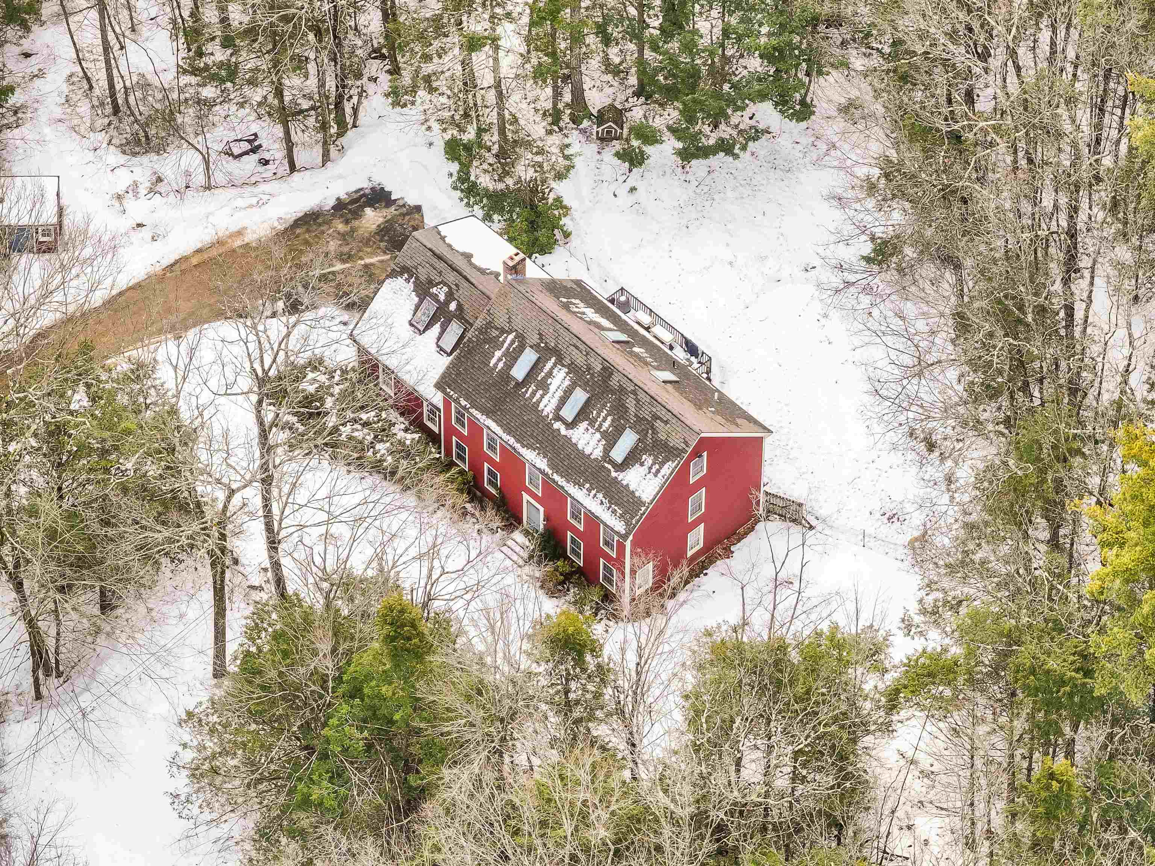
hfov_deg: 11.9
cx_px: 578
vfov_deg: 8.9
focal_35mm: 166
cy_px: 433
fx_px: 5539
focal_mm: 30.71
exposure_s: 1/120
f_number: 3.4
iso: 100
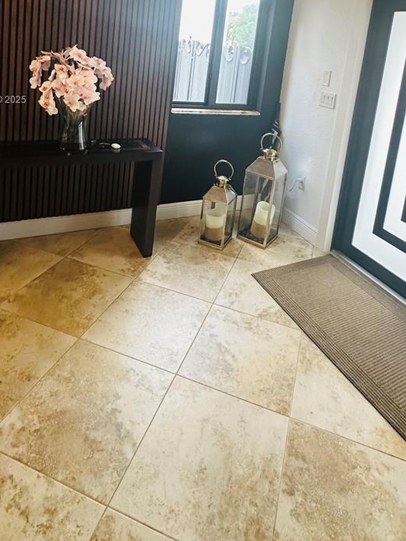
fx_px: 375
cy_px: 100
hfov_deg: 56.6
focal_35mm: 24
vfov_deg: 64.6
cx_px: 233
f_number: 2.2
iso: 250
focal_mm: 2.22
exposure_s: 1/60
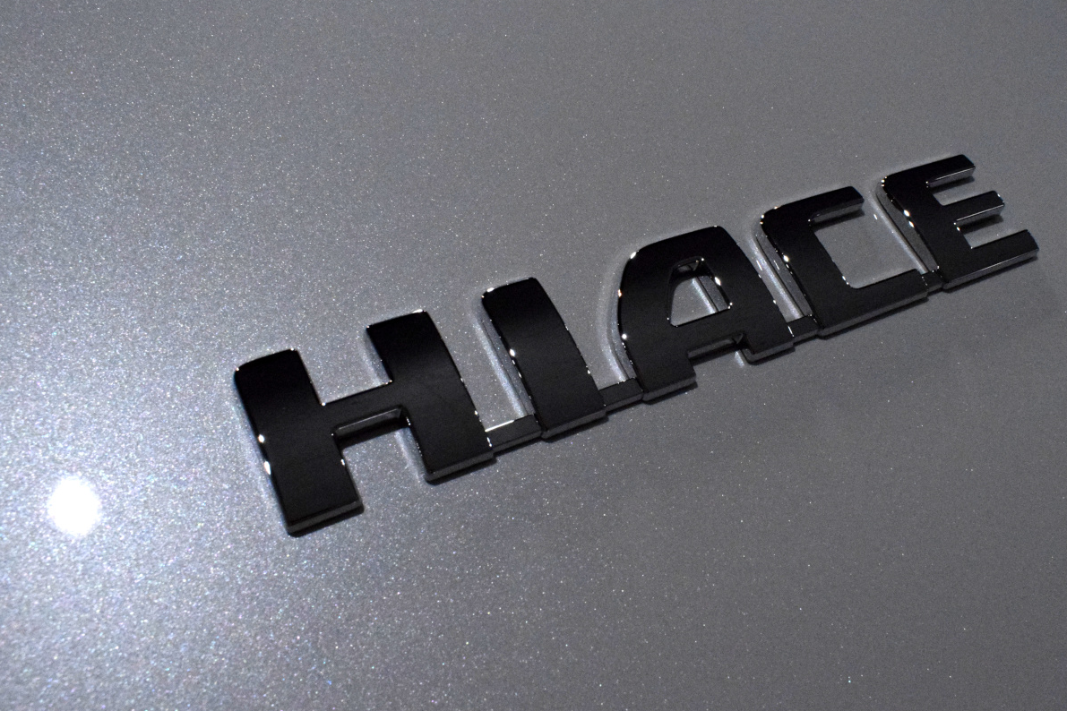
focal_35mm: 34
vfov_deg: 38.9
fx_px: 1008
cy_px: 341
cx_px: 641
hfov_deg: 55.4
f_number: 14
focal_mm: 18
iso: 5000
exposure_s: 1/800
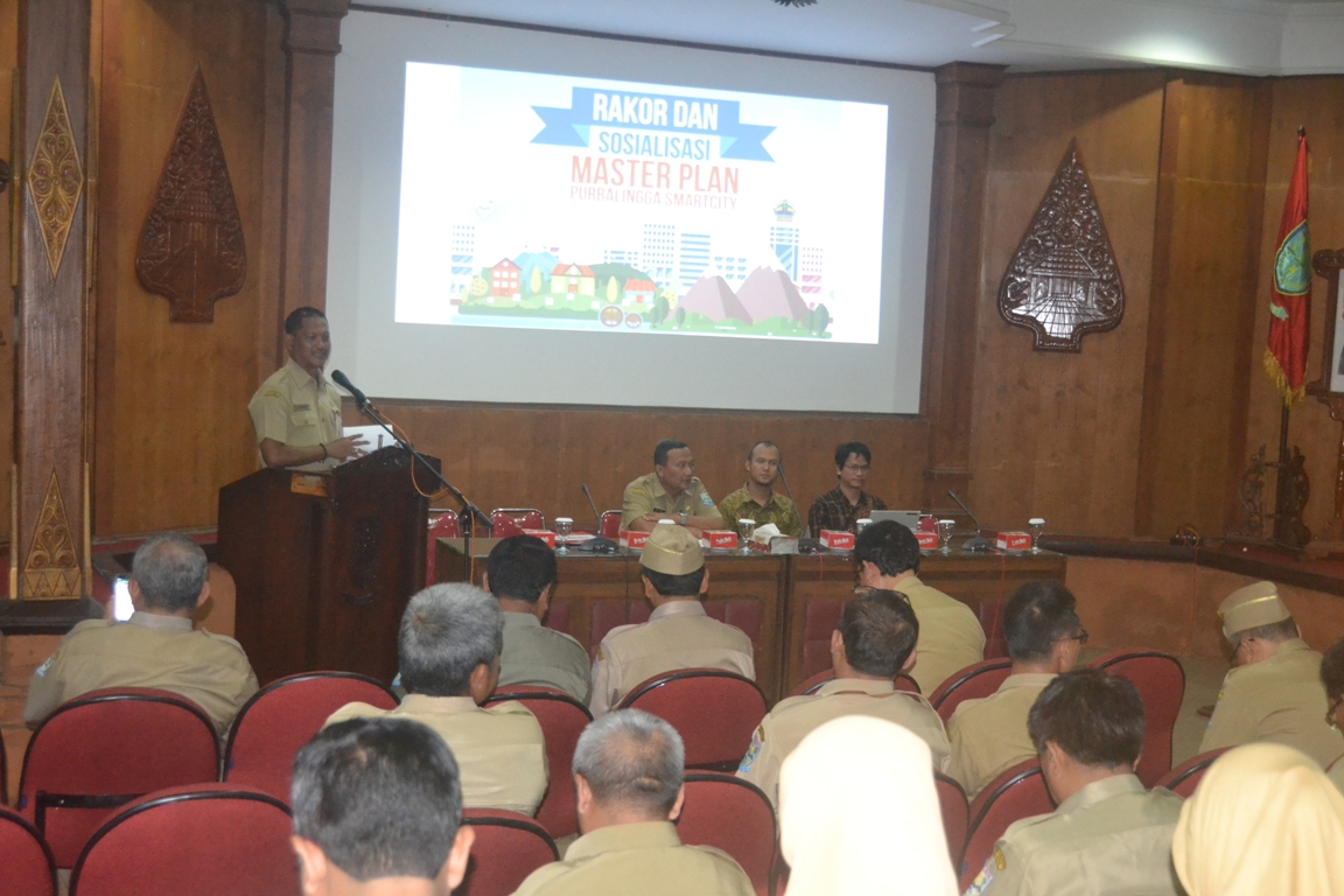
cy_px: 448
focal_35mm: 48
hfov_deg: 41.1
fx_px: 1792
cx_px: 672
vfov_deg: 28.1
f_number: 4.2
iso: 3200
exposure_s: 1/60
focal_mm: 32
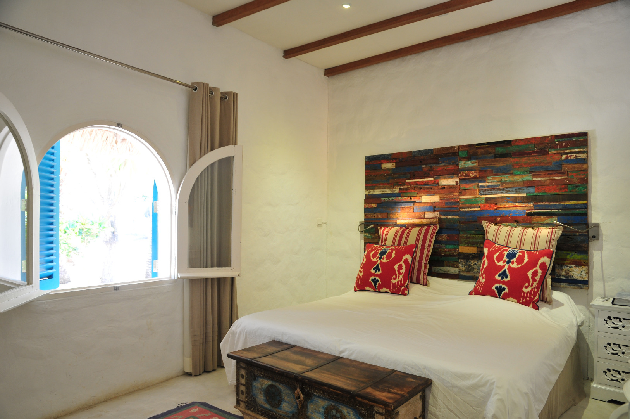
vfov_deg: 53.0
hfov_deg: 73.8
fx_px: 419
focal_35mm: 24
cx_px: 315
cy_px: 210
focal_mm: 16
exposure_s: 1/4
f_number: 5.6
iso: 200
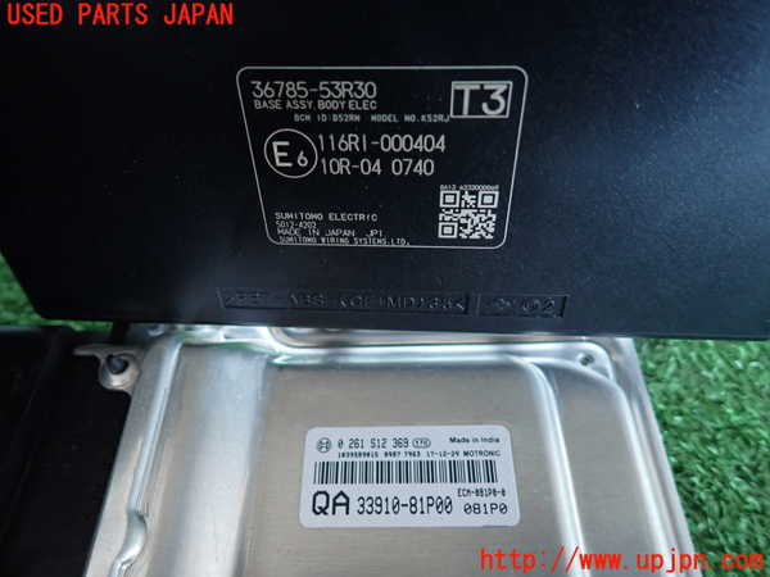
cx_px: 385
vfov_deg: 54.9
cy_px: 288
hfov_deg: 69.4
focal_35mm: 25
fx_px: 556
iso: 320
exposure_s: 1/30
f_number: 2
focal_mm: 4.5
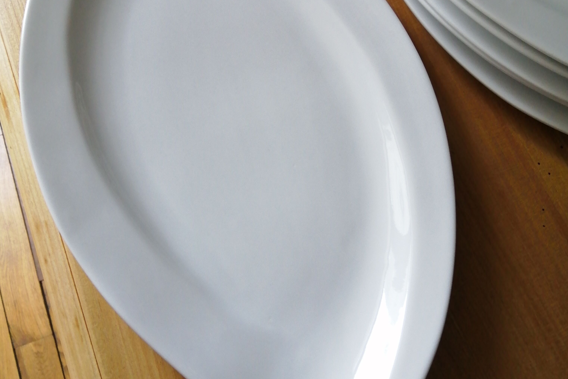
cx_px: 282
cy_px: 148
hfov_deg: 51.9
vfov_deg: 35.8
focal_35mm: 37
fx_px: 584
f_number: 1.8
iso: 100
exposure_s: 1/33.3
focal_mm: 3.6
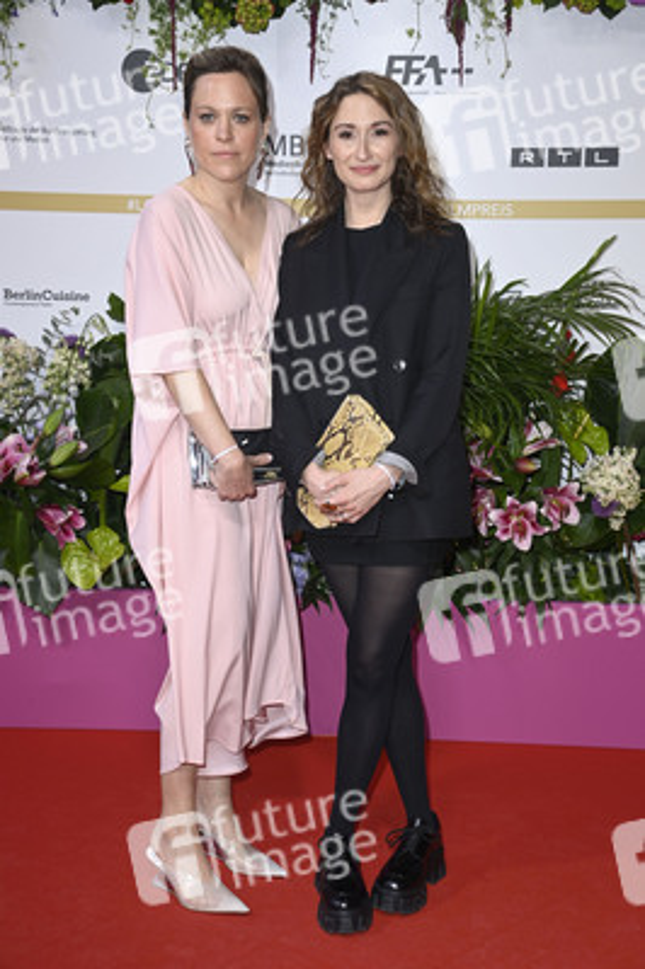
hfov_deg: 21.9
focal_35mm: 62
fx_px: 1669
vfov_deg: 32.4
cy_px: 484
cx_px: 322
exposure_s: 1/250
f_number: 6.3
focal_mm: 62
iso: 640
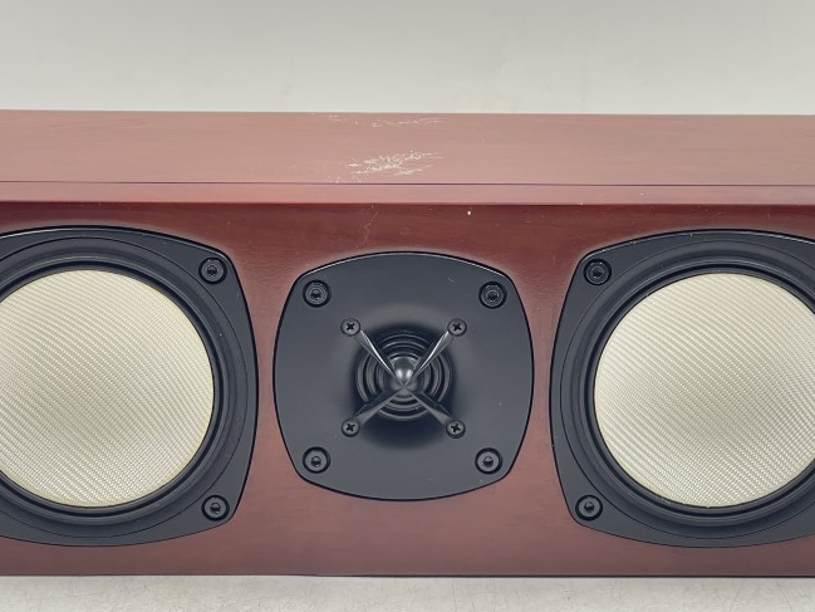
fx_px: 2378
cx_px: 408
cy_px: 358
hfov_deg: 19.4
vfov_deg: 14.6
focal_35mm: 101
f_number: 2.2
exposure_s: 1/99
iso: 100
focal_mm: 7.5
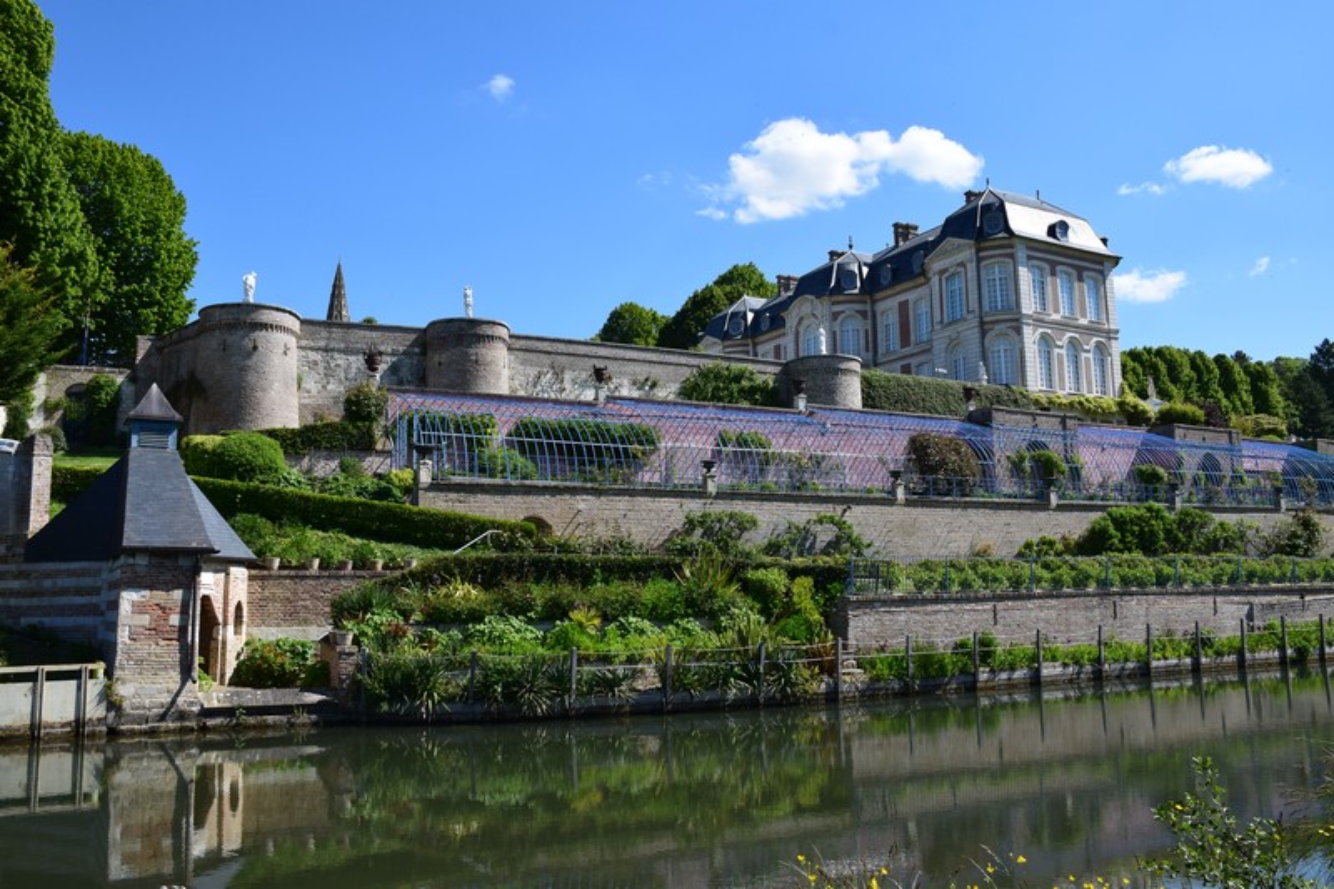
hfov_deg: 67.4
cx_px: 667
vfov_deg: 47.9
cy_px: 444
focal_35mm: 27
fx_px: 1000
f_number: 11
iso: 400
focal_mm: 18
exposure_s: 1/500
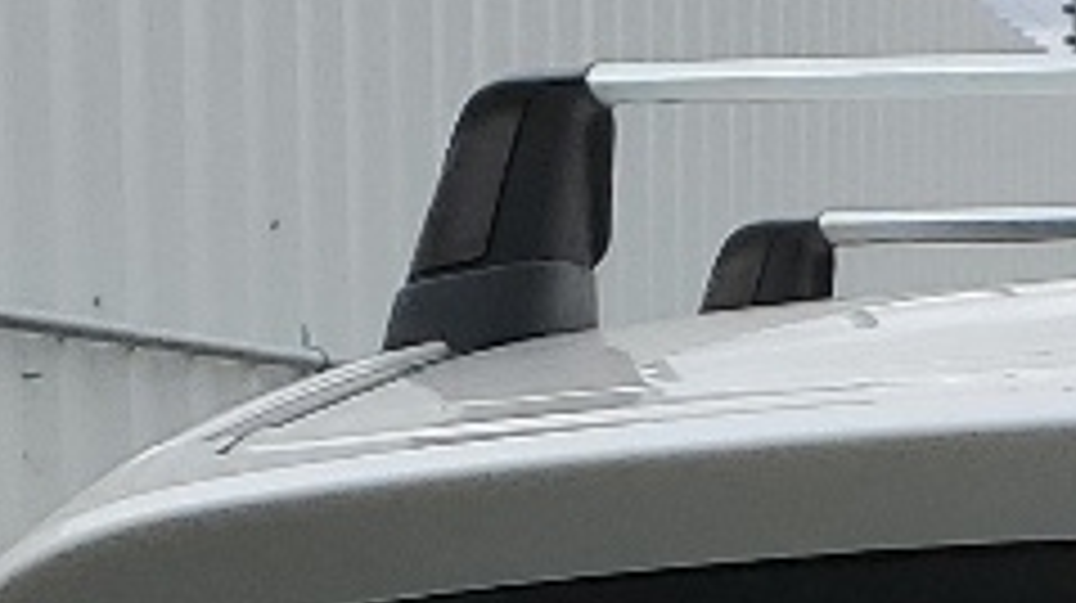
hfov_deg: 10.9
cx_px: 1612
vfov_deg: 5.5
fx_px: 5417
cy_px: 2444
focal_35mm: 190
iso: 50
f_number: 1.5
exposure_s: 1/2500
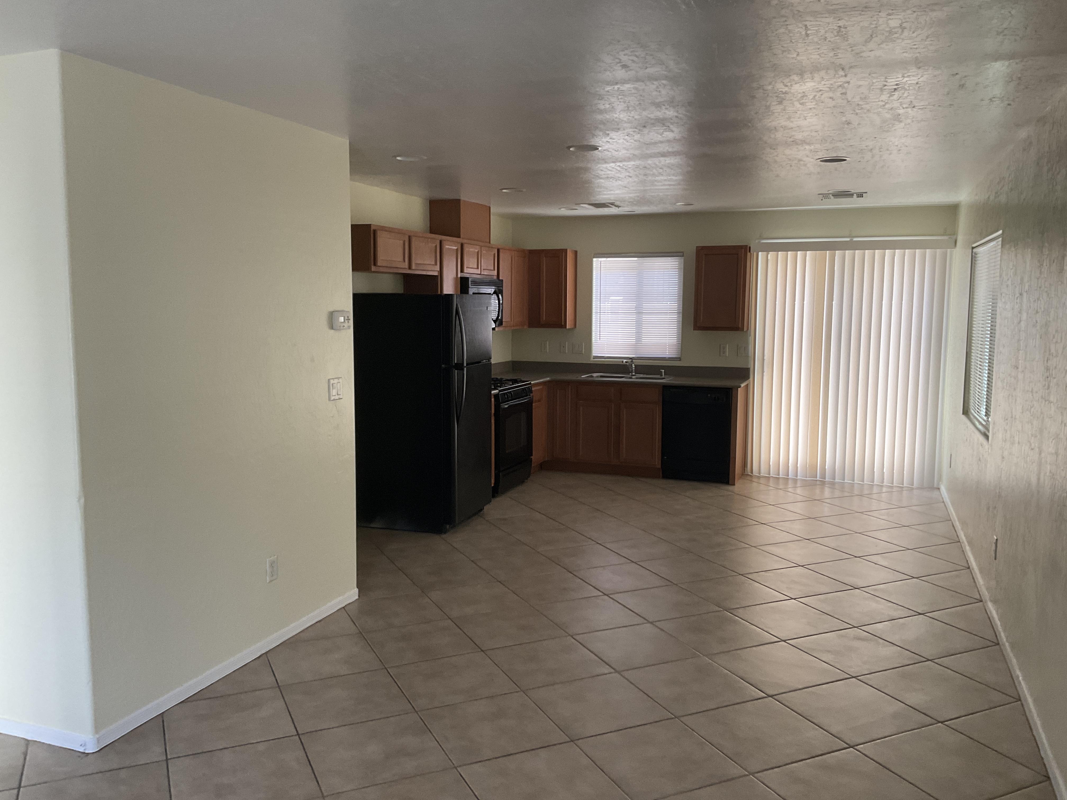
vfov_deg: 48.2
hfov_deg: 61.7
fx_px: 894
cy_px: 400
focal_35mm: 29
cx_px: 534
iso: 80
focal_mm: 3
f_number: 1.8
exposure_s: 1/60
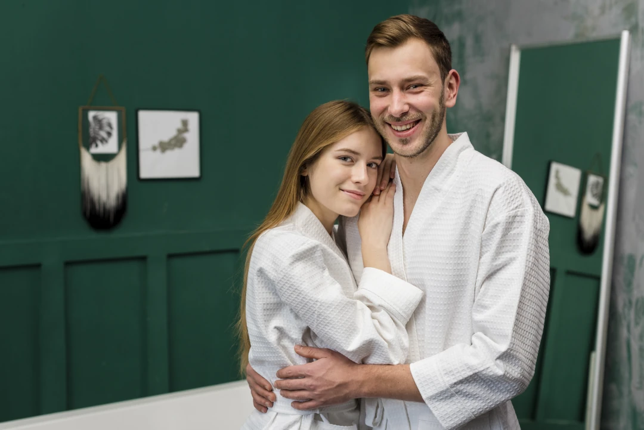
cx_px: 322
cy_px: 215
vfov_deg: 27.0
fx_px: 895
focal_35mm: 50
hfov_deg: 39.6
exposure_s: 1/160
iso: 200
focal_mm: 50
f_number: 4
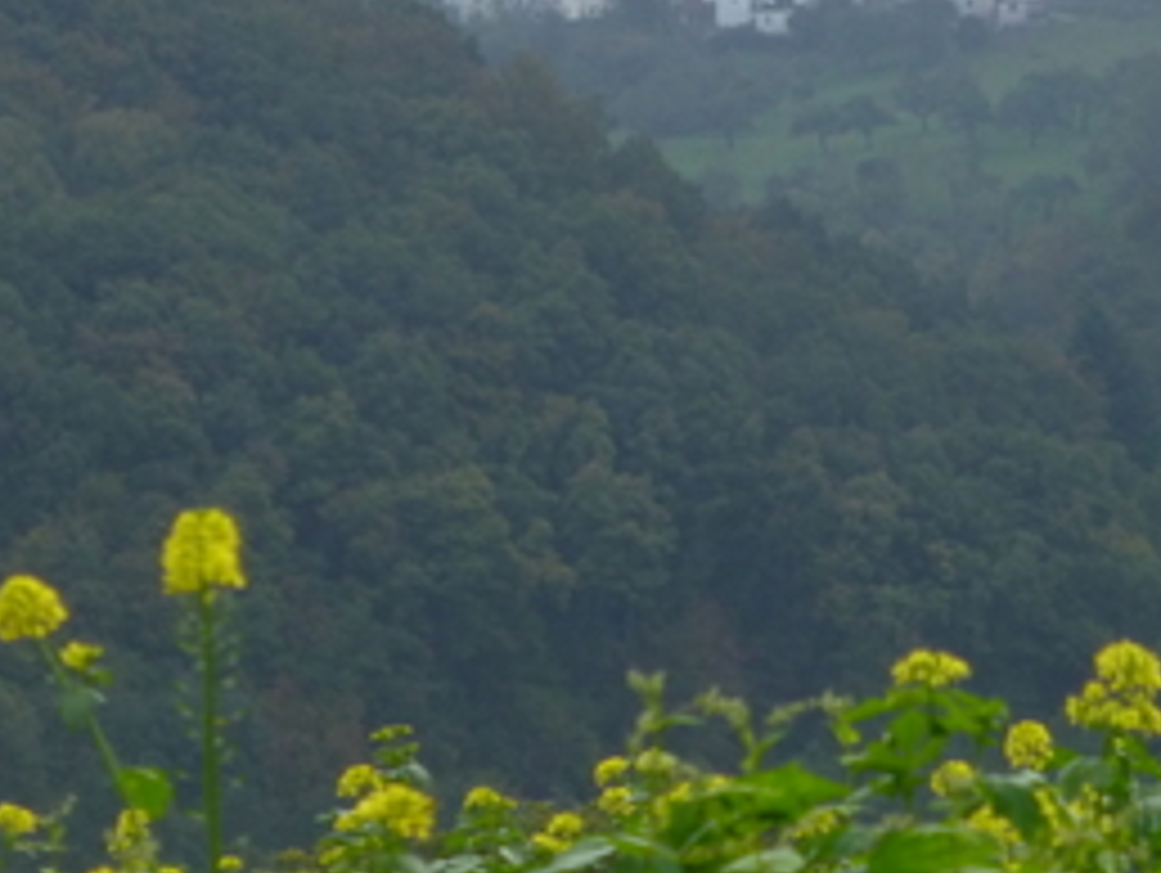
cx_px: 922
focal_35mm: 358
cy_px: 54
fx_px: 12018
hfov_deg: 5.5
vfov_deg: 4.2
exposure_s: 1/80
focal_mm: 27.6
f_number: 5.4
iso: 160
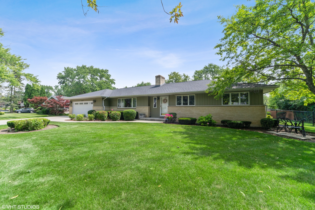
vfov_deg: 77.4
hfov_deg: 100.4
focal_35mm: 15
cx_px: 158
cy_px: 105
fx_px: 131
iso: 400
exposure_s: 1/320
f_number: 8
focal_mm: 15
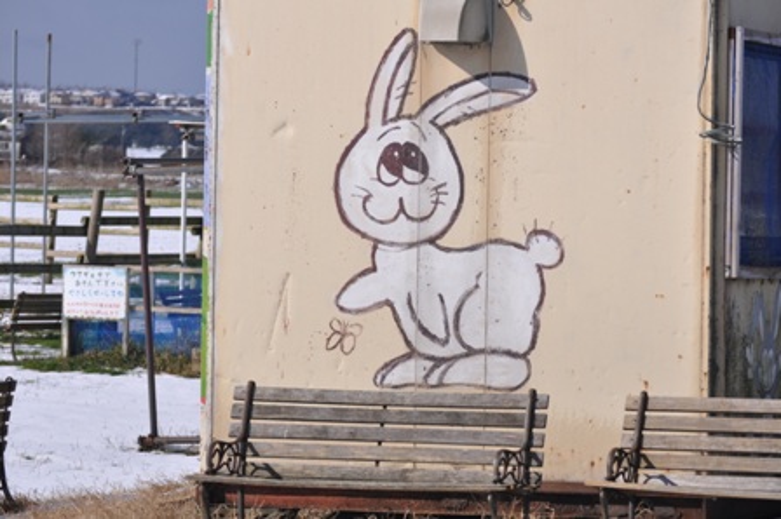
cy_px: 260
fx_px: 3317
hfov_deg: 13.4
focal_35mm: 153
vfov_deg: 9.0
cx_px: 390
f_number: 8
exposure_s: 1/2000
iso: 360
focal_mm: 102
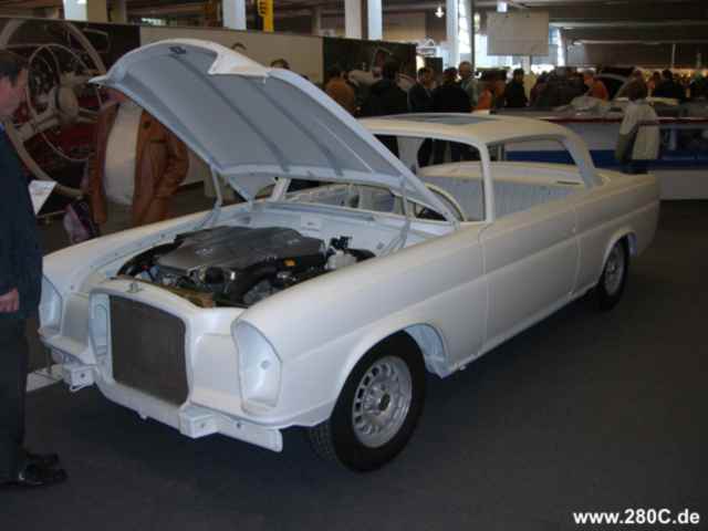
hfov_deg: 49.0
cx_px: 354
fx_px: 777
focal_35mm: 38
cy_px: 266
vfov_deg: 37.7
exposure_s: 1/60
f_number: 2.7
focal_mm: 6.2
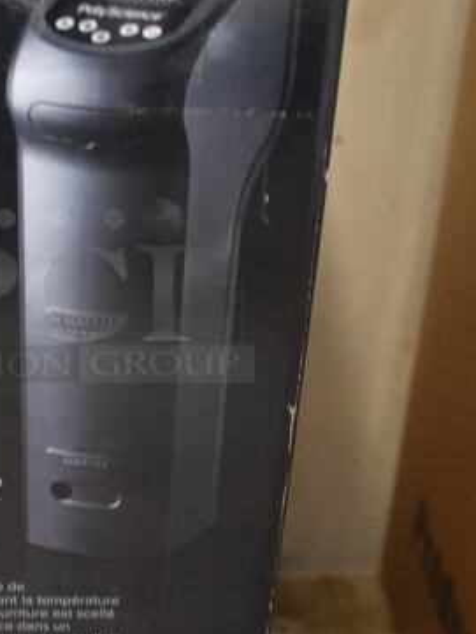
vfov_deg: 26.7
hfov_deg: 19.8
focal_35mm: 73
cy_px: 291
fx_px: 1338
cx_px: 60
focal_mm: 20
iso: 1250
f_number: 3.5
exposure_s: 1/125
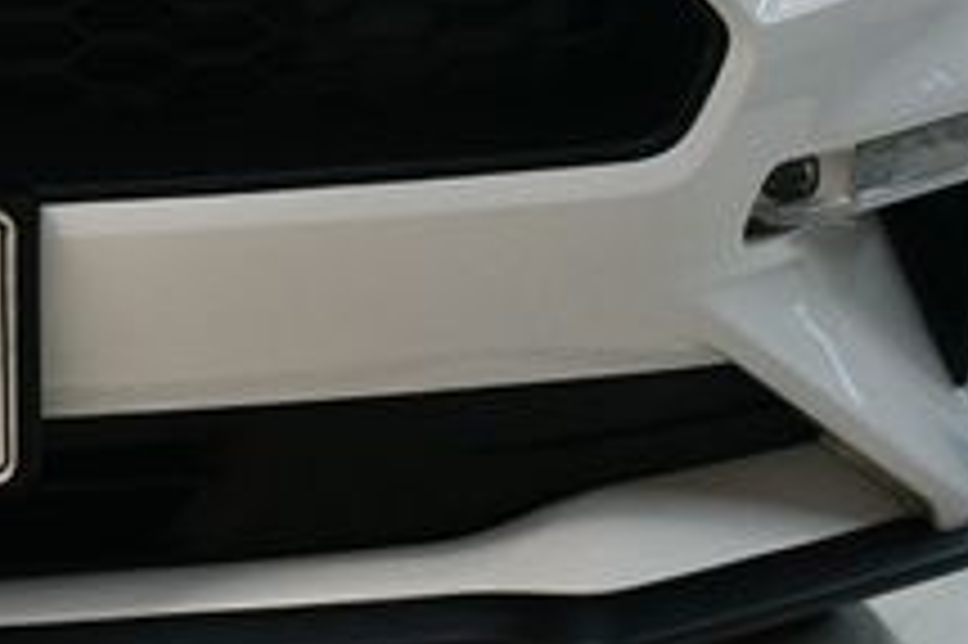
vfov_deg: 11.4
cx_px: -225
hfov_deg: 16.4
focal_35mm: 119
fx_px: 3197
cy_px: 45
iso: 800
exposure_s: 1/125
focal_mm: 27
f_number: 4
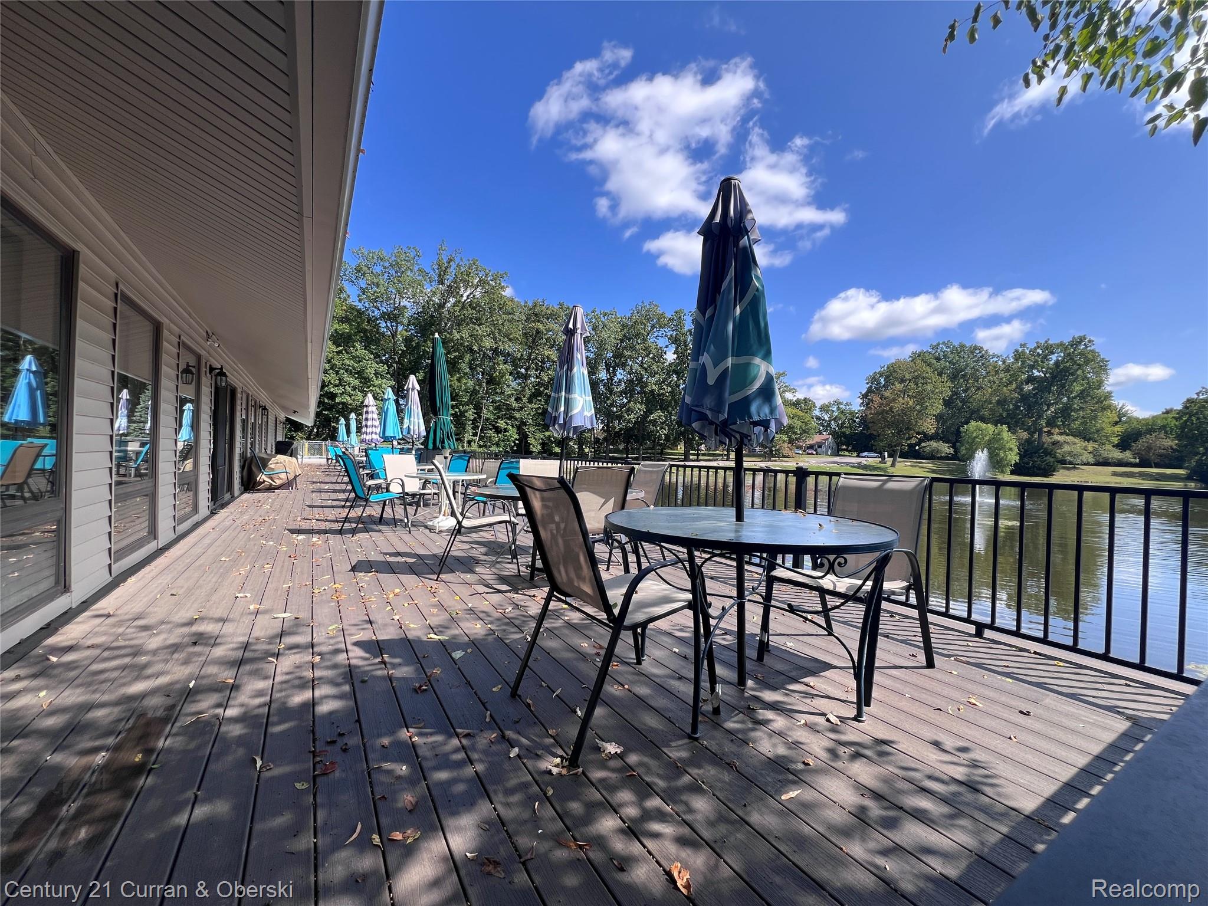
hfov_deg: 106.2
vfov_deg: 89.9
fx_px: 454
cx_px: 604
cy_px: 453
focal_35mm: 13
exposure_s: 1/809
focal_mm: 1.57
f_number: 1.8
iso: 32
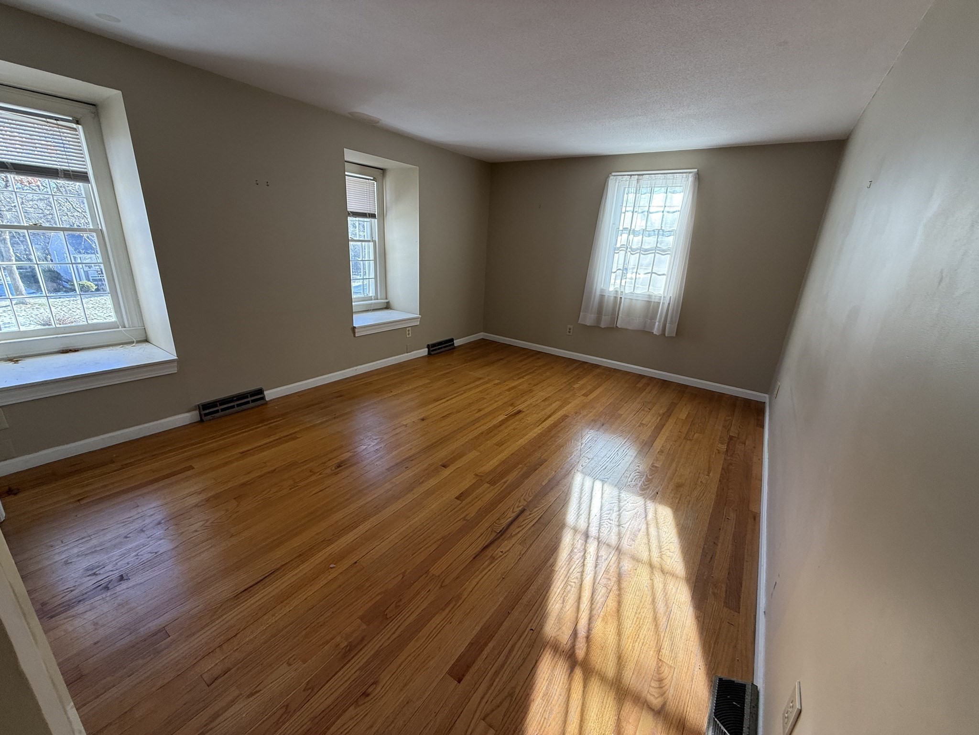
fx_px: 396
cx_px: 490
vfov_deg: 85.7
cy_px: 368
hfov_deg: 102.1
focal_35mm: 14
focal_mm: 2.22
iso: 100
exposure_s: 1/99
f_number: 2.2
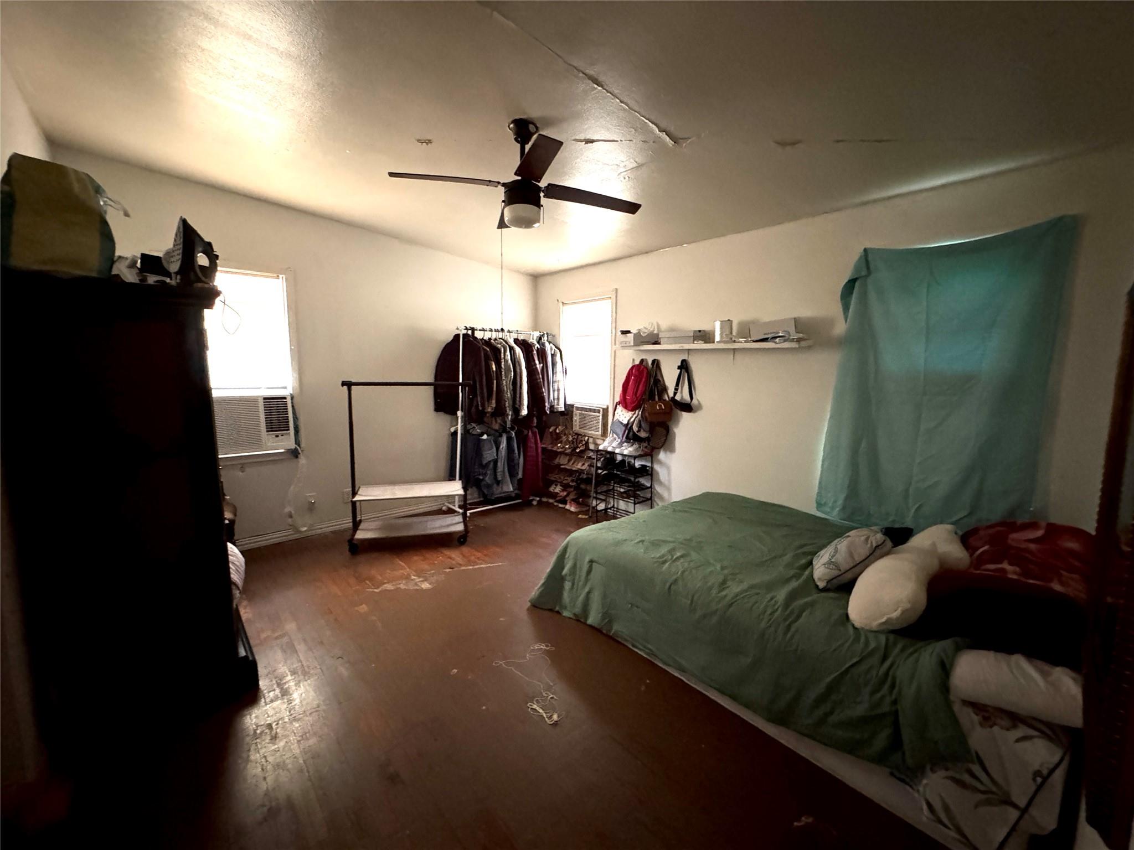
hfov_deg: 102.1
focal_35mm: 14
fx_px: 459
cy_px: 425
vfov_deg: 85.7
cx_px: 567
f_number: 2.2
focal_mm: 2.22
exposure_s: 1/30
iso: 1600
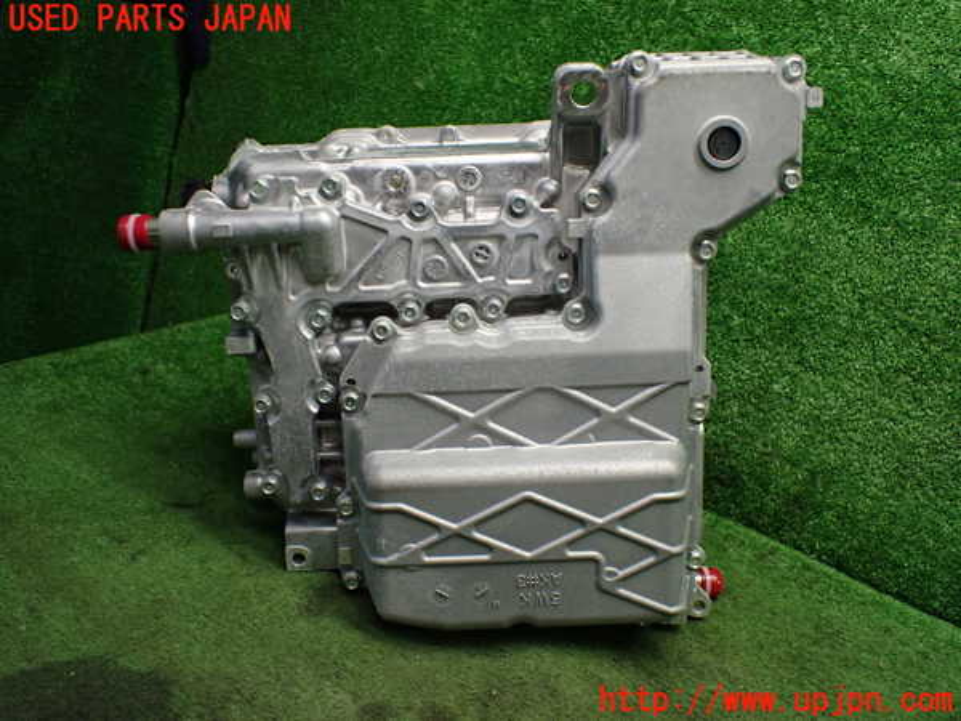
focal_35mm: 30
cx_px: 480
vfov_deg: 46.8
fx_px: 833
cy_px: 360
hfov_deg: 60.0
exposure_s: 1/125
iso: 500
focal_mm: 5.4
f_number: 2.3
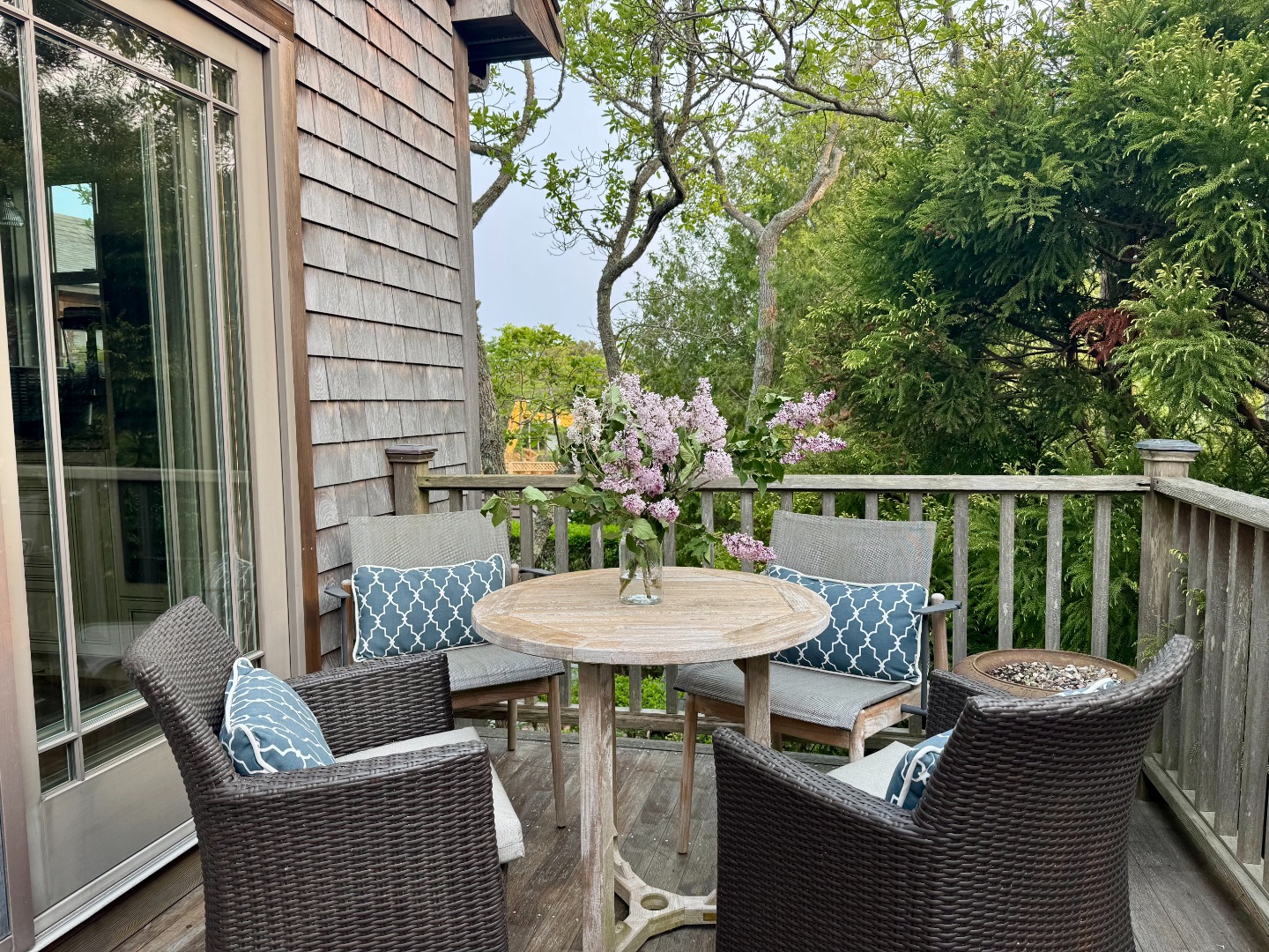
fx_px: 880
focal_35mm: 24
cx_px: 634
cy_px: 476
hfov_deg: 71.6
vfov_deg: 56.8
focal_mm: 6.76
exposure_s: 1/245
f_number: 1.78
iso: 80
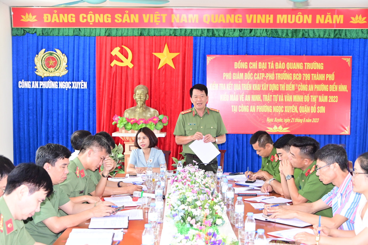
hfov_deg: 38.2
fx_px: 532
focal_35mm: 52
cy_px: 122
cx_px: 184
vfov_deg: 26.0
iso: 2000
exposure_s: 1/200
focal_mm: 35
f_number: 4.5
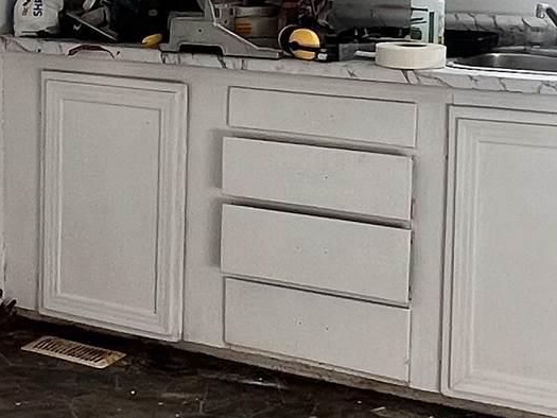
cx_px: 167
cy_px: 35
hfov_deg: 25.5
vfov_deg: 19.0
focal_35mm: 76
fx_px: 1223
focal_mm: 1.57
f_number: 1.8
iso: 32
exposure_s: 1/110
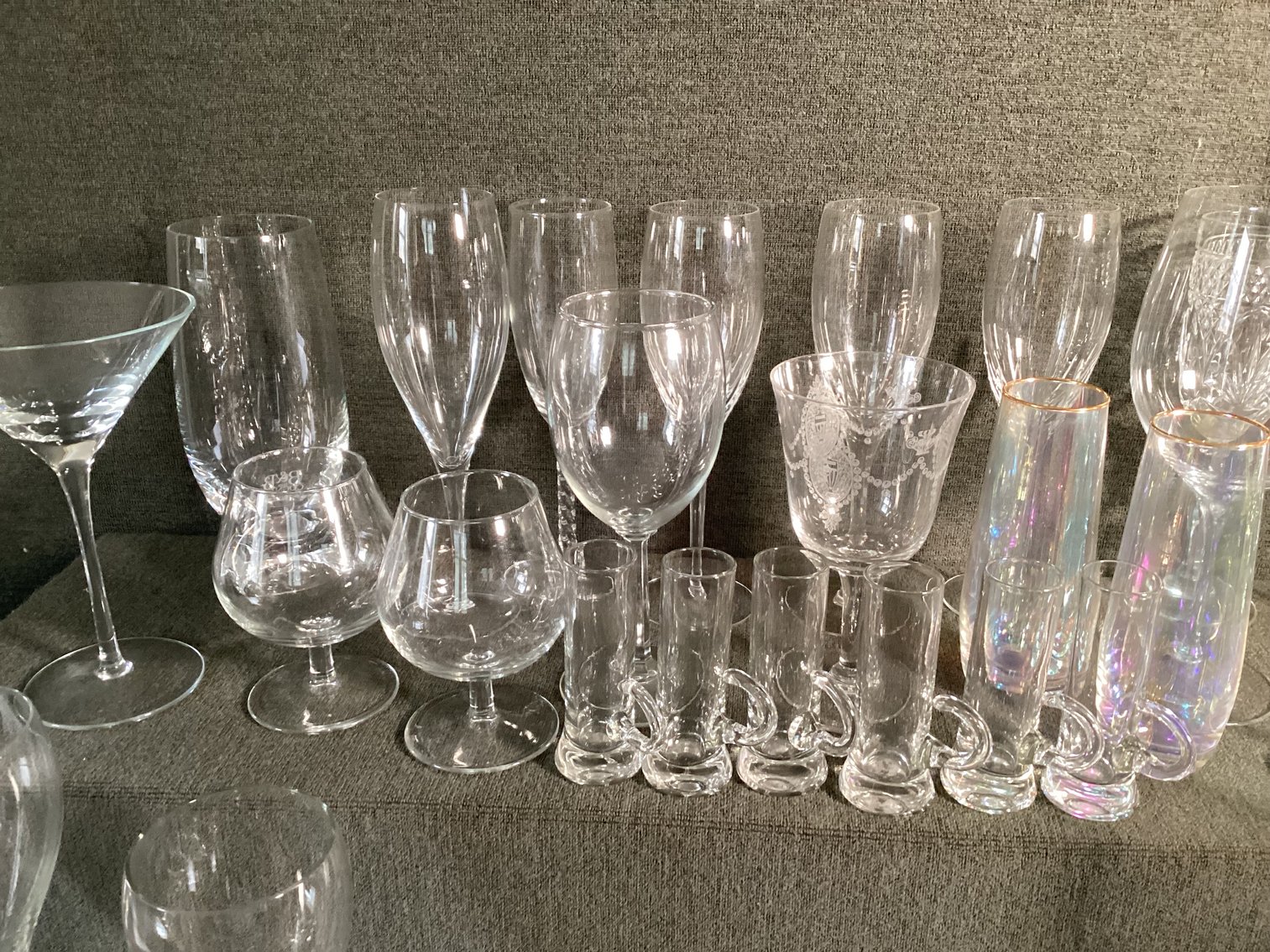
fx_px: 1137
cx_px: 635
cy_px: 476
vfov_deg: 45.4
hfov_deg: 58.3
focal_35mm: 31
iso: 320
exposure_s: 1/50
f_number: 2.4
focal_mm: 3.3
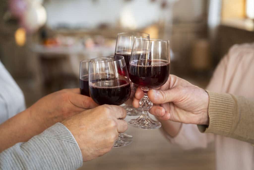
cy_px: 85
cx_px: 127
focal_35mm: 59
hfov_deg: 33.8
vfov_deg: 22.9
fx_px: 418
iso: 1000
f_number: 3.5
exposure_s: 1/160
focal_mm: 59.2
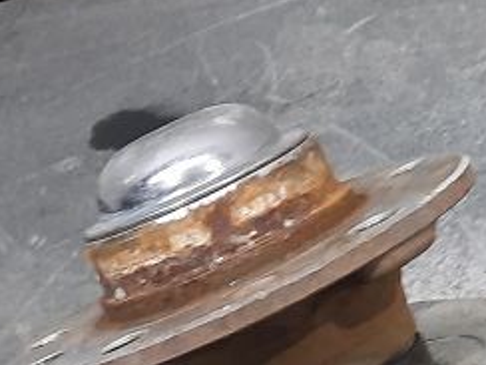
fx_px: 1727
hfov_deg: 15.4
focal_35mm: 123
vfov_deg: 11.1
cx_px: 590
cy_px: 690
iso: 250
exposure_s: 1/50
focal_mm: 4.6
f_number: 2
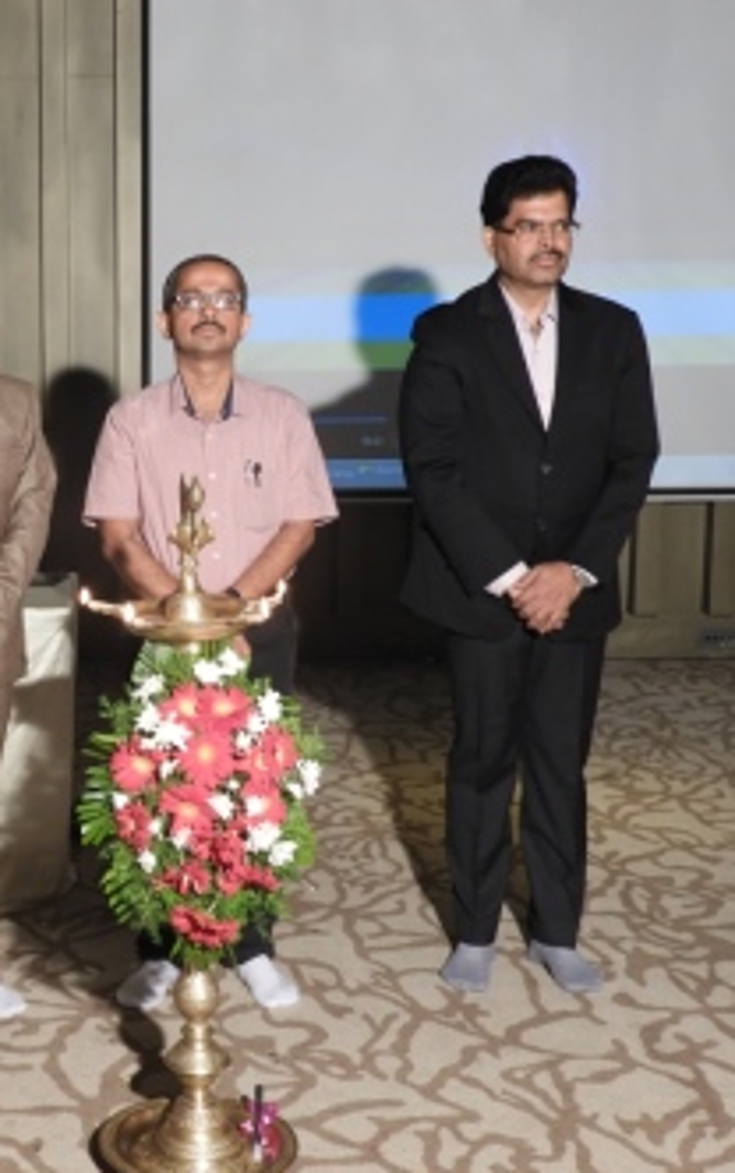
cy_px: 583
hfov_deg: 24.9
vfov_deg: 40.3
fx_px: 1600
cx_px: 32
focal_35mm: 50
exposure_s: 1/30
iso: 250
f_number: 3.8
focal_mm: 6.3
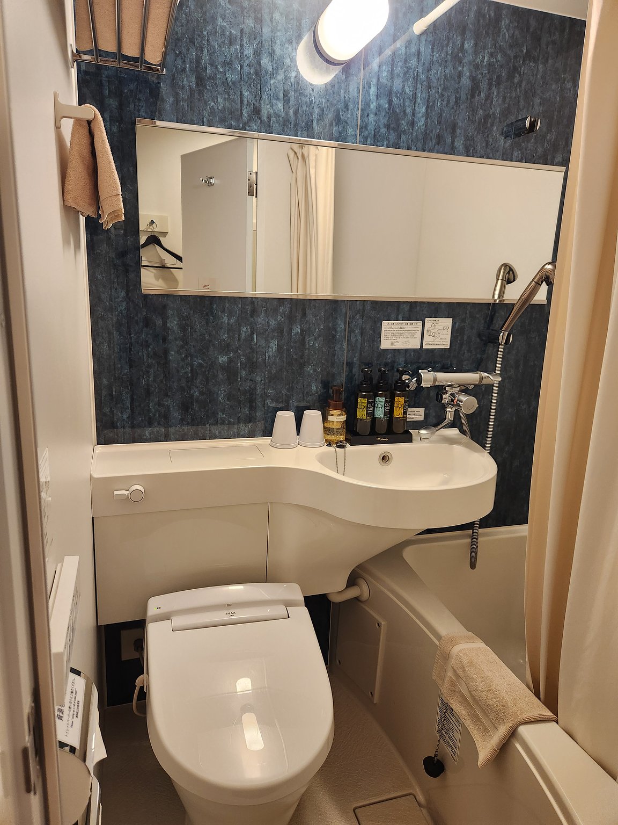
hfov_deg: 58.9
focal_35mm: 23
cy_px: 412
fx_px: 547
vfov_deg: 73.9
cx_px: 309
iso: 250
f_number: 1.8
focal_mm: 5.4
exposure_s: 1/100
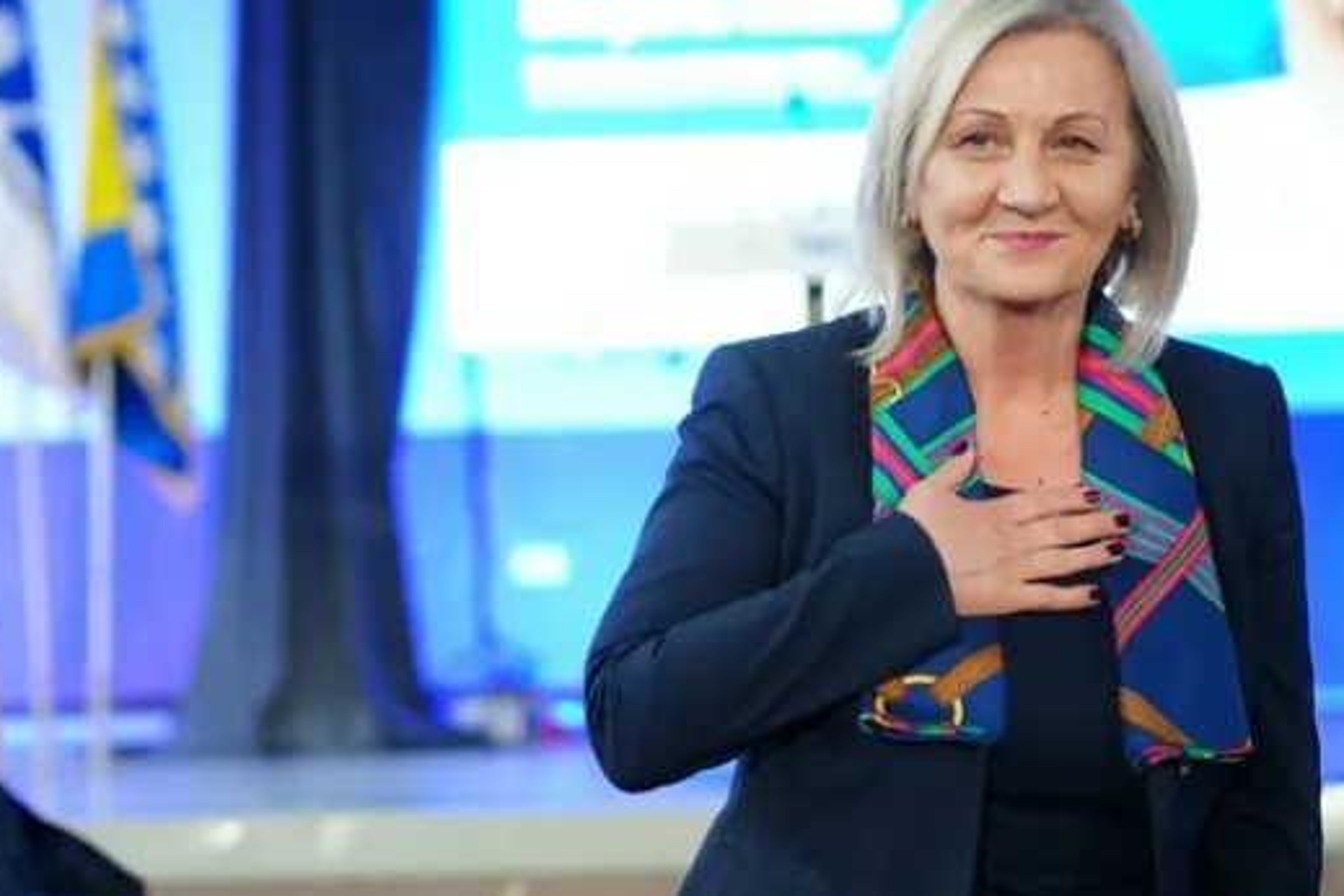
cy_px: 474
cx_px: 351
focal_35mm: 84
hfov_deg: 24.0
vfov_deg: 16.3
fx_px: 3136
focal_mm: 35
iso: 500
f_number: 1.2
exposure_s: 1/200
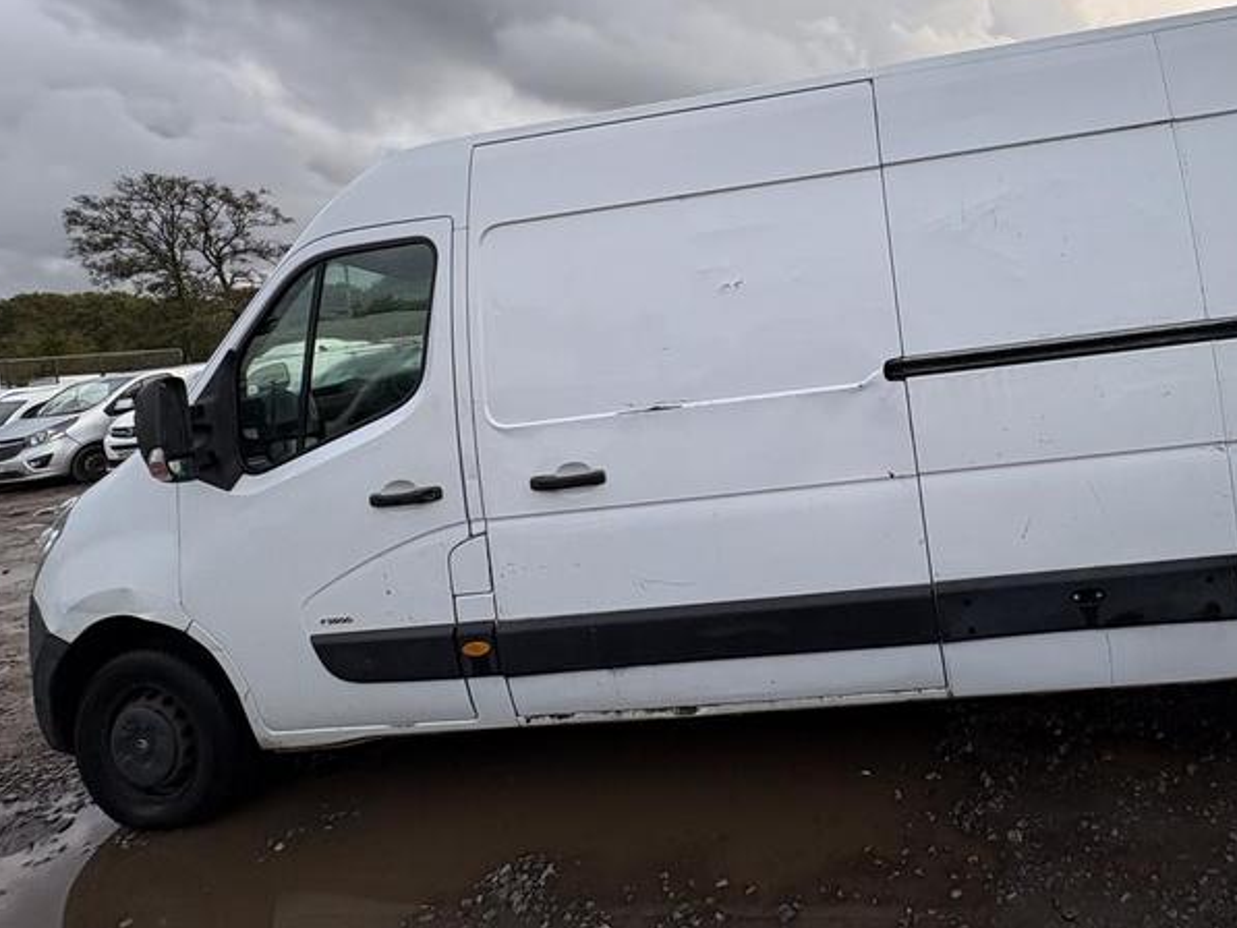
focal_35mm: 21
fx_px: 751
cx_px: 895
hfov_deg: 74.5
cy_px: 298
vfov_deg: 61.7
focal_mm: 2.22
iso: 40
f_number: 2.2
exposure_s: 1/334
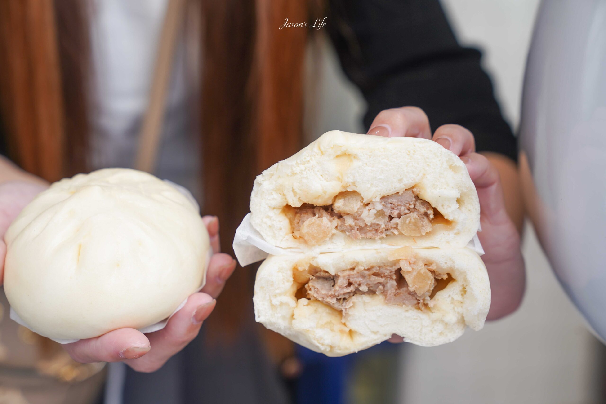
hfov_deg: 28.8
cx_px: 303
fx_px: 1178
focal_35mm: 70
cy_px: 202
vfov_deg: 19.5
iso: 160
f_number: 5
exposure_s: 1/80
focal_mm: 70
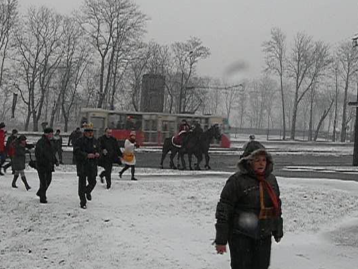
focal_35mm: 42
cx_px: 190
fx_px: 434
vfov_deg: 34.4
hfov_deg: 44.8
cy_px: 126
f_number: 11
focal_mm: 7.4
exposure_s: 1/50
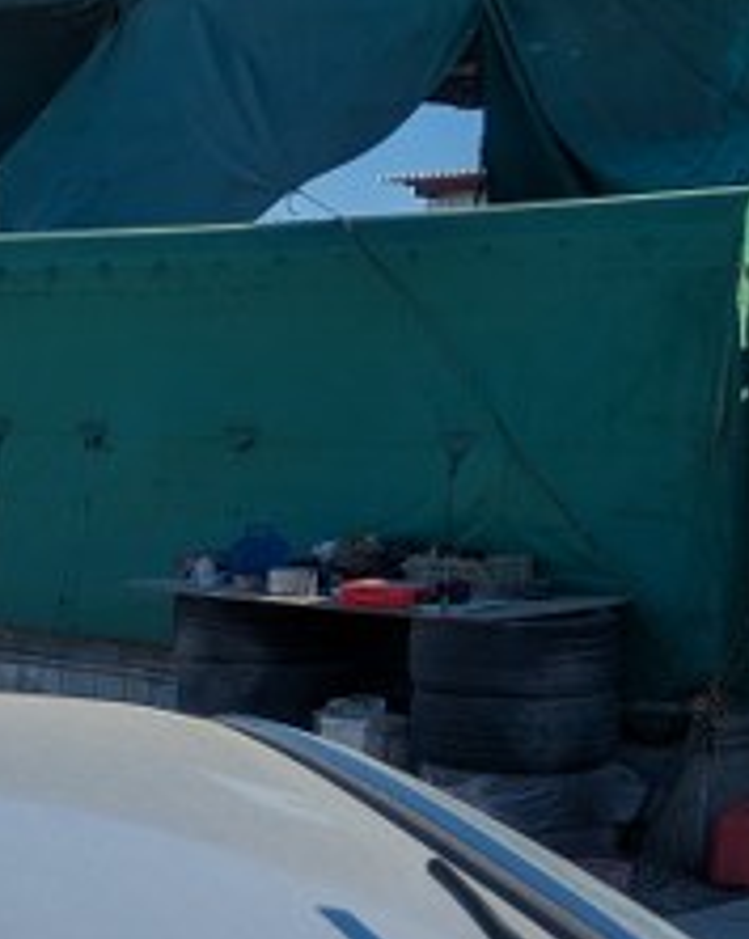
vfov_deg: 21.2
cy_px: 892
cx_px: -222
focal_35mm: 88
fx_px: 2443
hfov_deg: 16.5
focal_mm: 5.43
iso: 42
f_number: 1.89
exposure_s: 1/3953
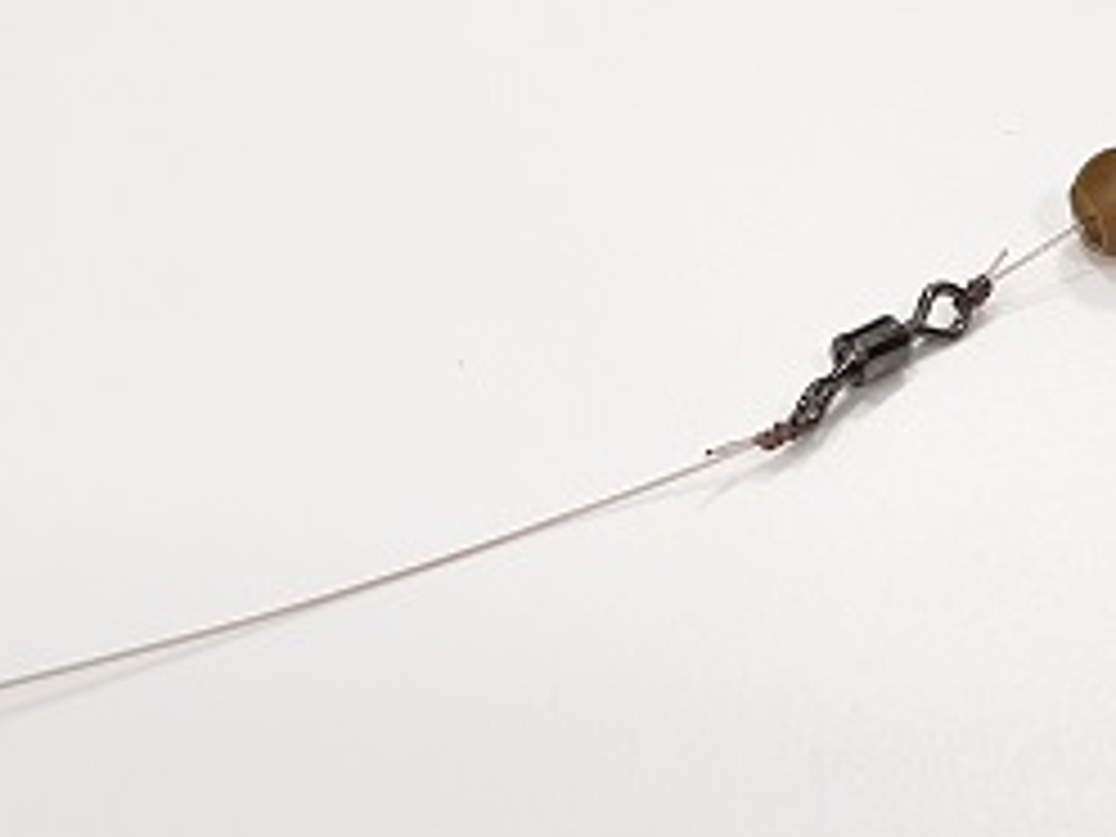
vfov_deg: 17.5
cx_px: 1174
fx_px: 2708
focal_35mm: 84
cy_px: 270
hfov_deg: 22.2
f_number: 2.4
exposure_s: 1/50
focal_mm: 4.3
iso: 160
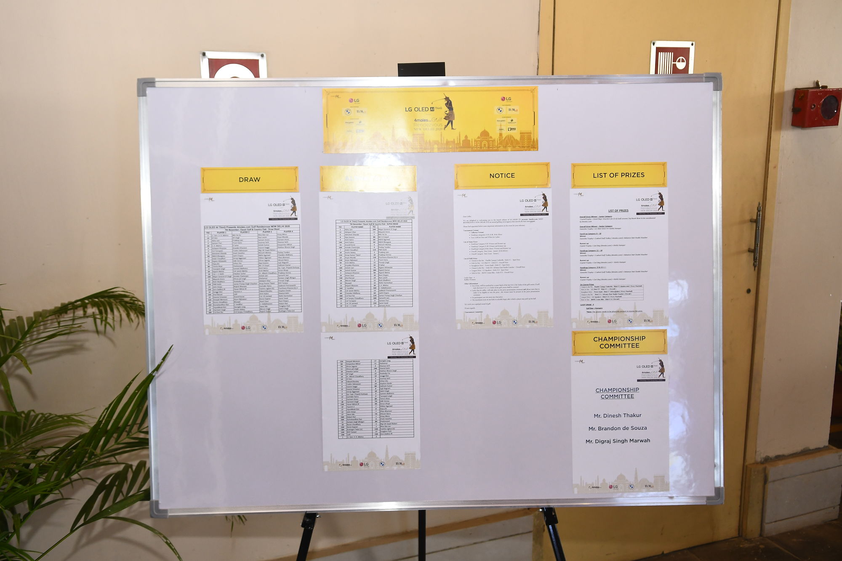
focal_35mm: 36
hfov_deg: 53.1
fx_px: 842
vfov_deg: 36.9
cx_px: 421
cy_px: 280
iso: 800
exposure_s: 1/125
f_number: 2.8
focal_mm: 24
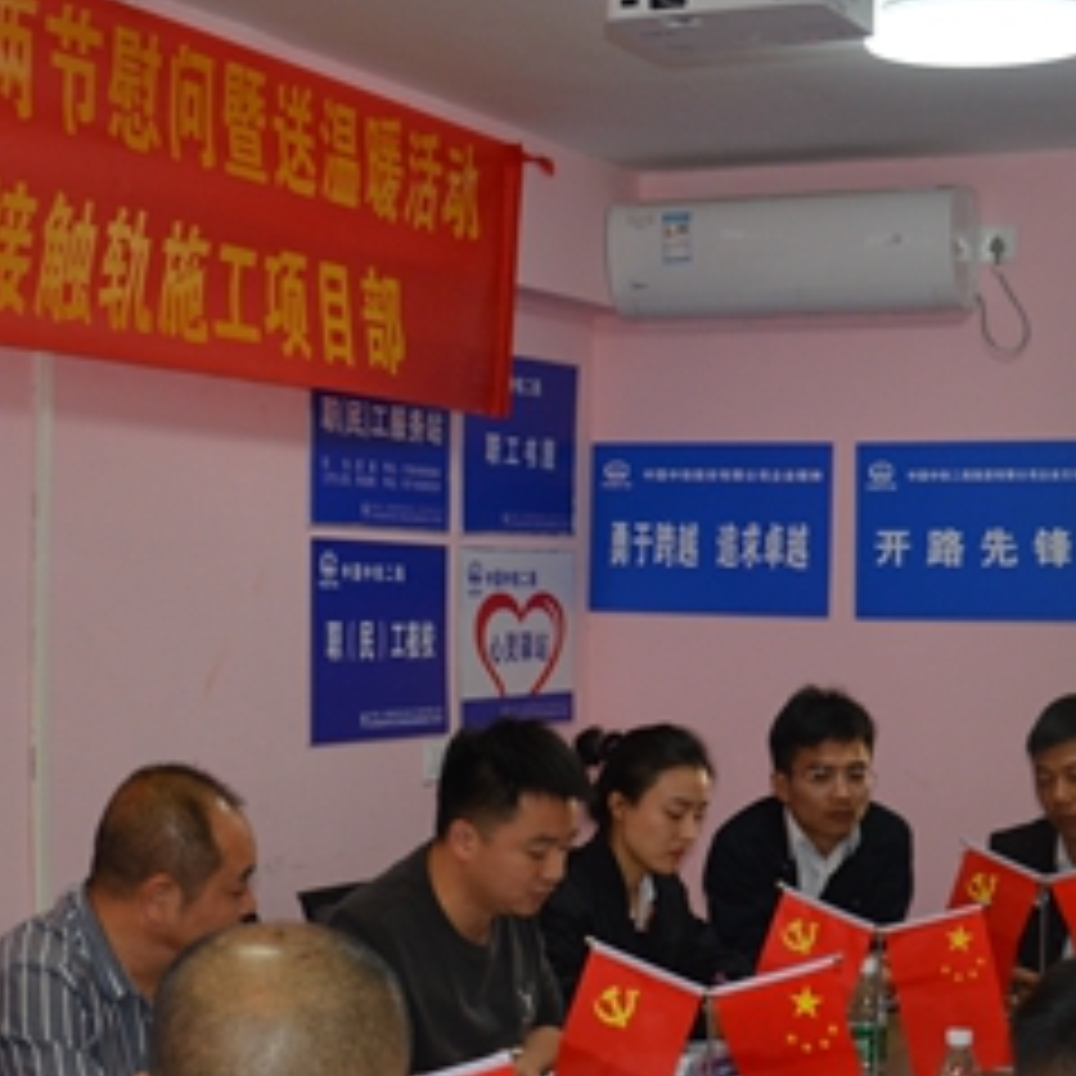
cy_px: 729
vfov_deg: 23.9
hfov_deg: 24.0
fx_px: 2532
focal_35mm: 72
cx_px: 464
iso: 400
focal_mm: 18
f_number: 3.5
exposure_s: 1/80
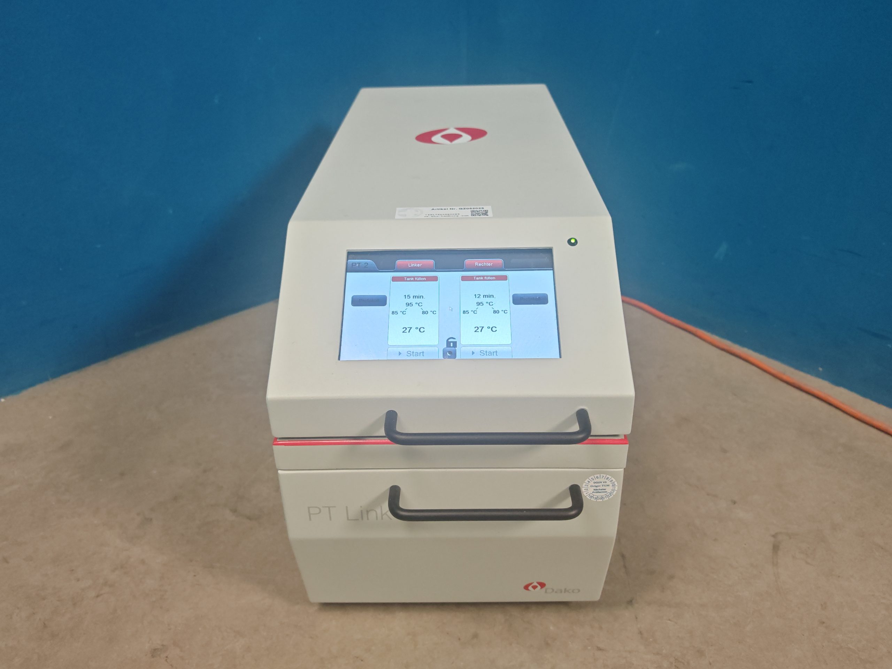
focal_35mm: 27
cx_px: 446
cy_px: 334
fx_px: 696
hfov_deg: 65.3
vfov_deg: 51.4
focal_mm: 6.83
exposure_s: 1/100
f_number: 2
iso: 250
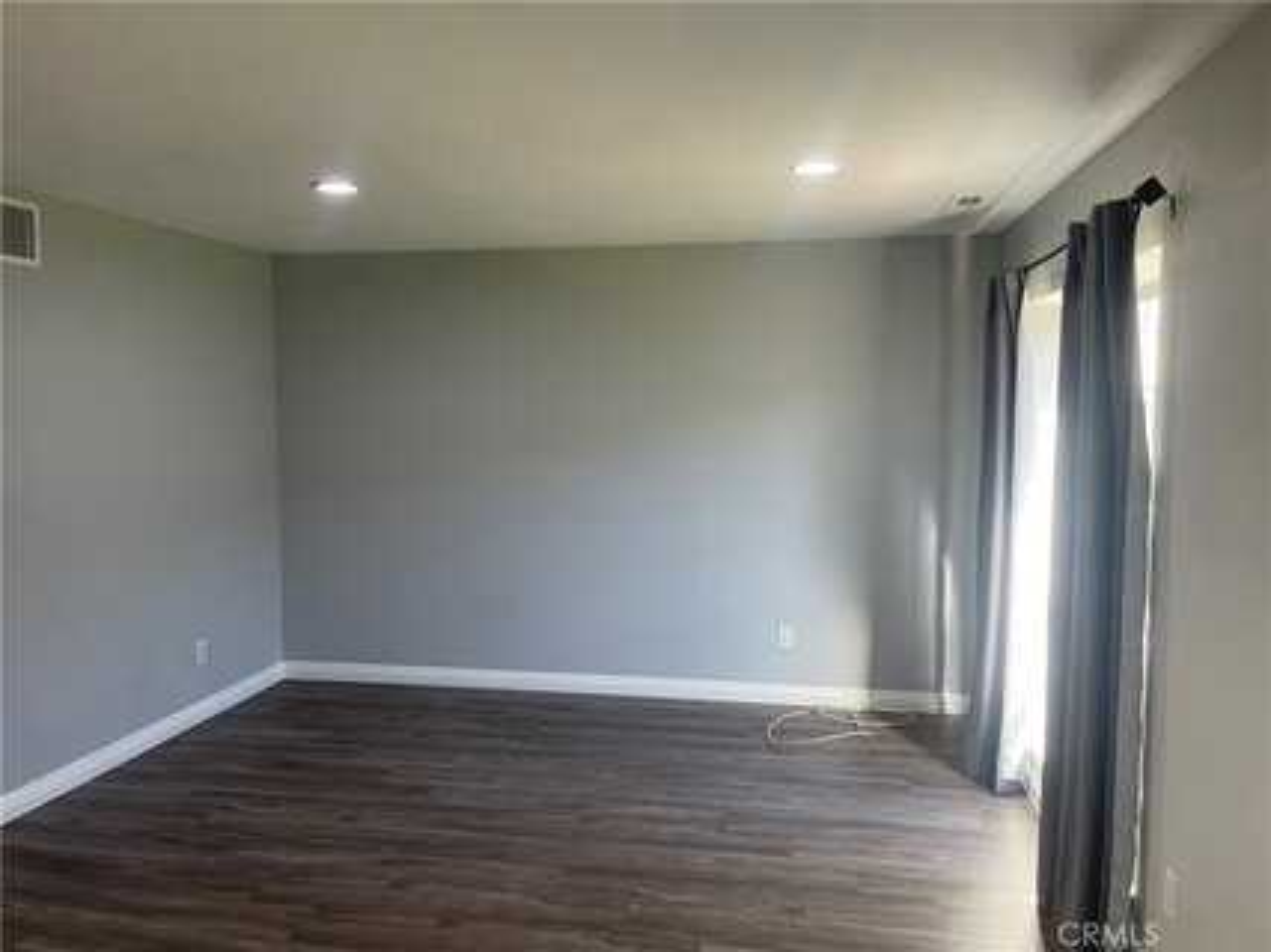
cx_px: 636
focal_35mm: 25
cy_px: 476
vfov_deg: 54.9
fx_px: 918
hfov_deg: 69.4
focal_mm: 5.1
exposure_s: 1/120
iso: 64
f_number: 1.6
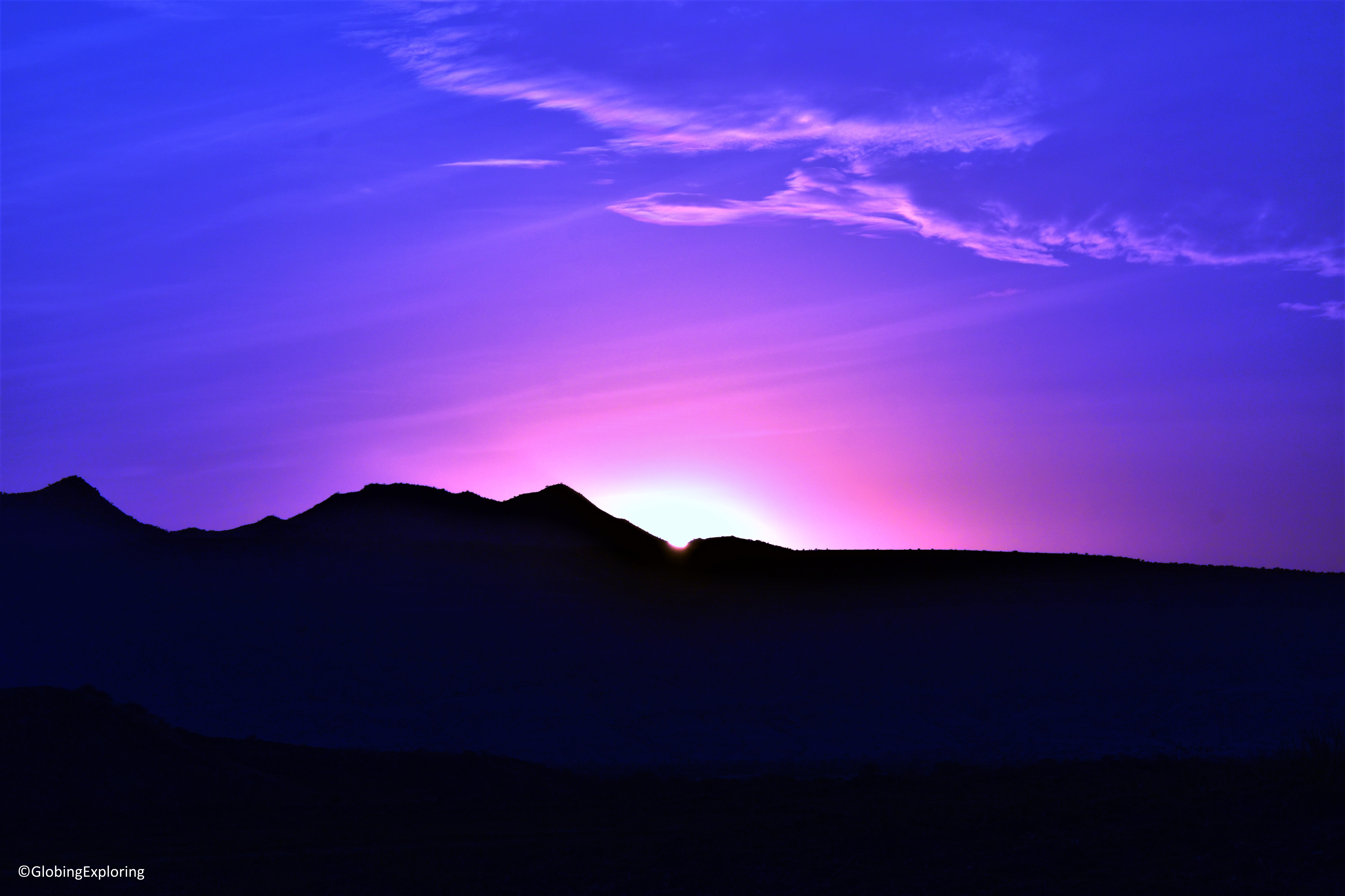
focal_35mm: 112
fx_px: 4203
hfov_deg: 18.2
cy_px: 448
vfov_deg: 12.2
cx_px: 672
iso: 200
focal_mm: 75
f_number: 10
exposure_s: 1/1600
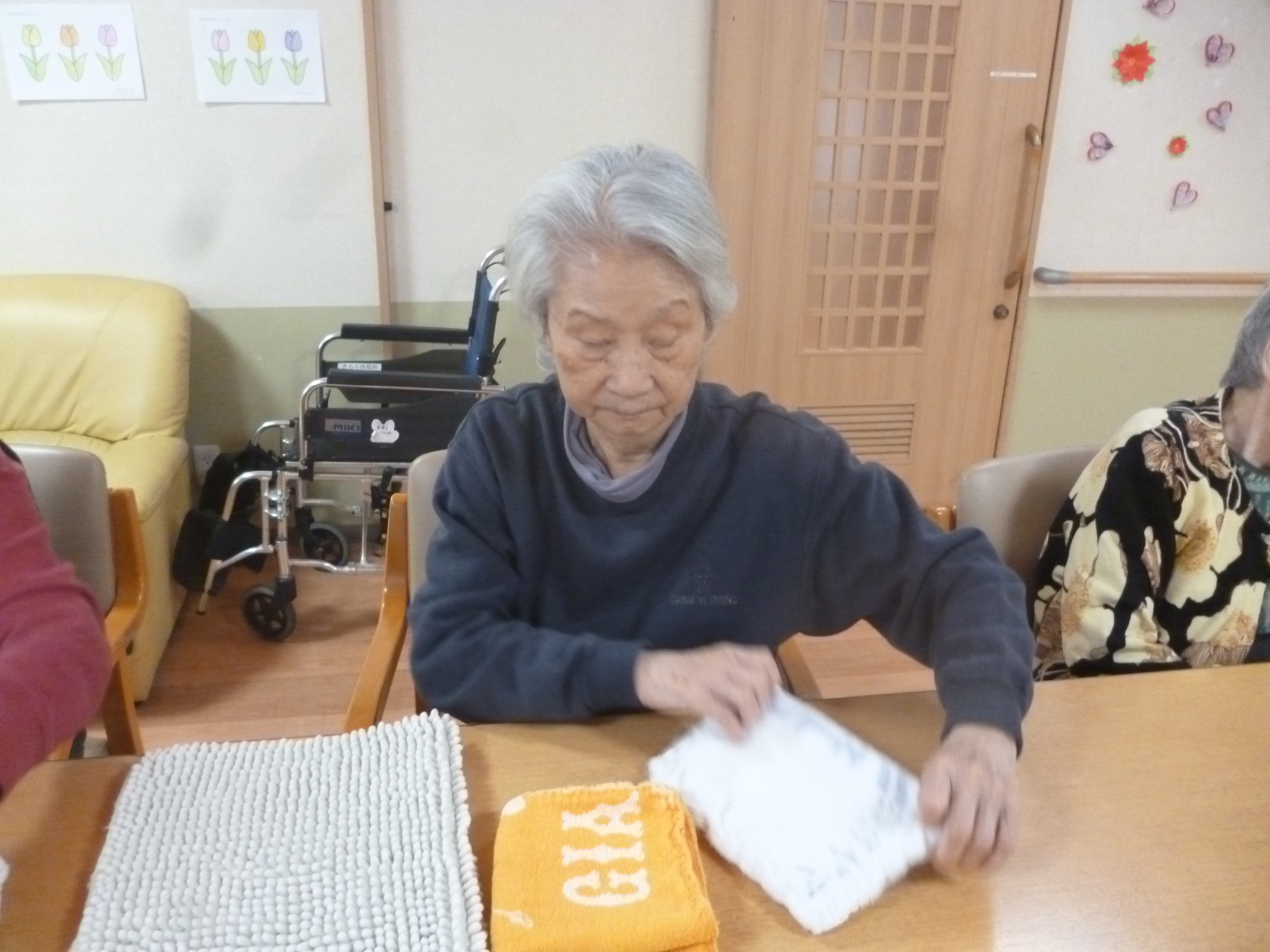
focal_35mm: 28
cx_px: 635
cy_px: 476
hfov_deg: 63.4
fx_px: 1027
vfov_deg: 49.7
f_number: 3.1
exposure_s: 1/50
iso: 800
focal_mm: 5
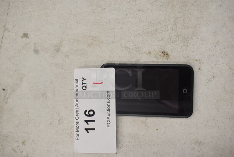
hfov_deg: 51.2
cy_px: 78
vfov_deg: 35.6
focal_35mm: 38
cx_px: 117
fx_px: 244
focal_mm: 25
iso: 450
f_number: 5.6
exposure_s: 1/60
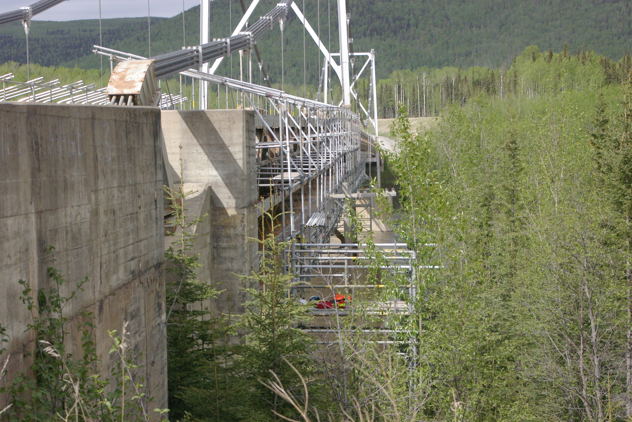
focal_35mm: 75
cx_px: 316
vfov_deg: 18.2
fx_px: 1317
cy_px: 211
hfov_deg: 27.0
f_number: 9.5
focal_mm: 50
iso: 800
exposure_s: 1/1000
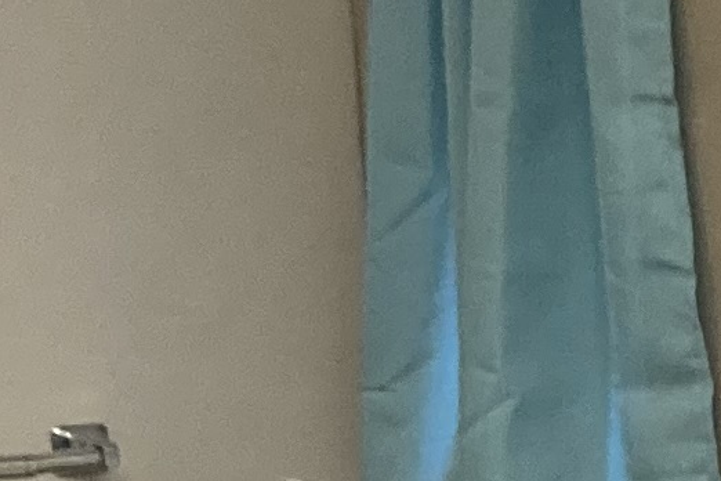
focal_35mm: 225
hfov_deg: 8.5
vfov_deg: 6.0
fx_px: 4506
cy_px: 692
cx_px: 1590
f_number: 1.8
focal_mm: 3.99
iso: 160
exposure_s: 1/60
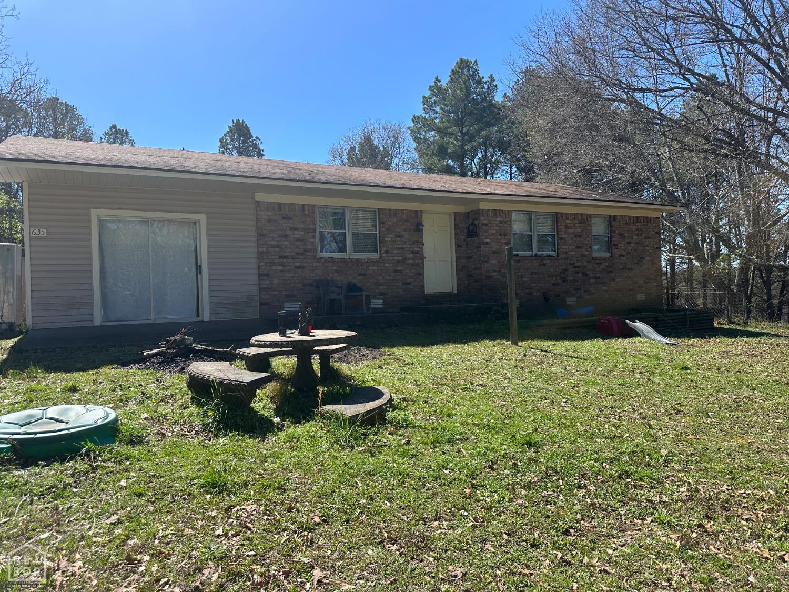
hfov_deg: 71.6
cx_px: 394
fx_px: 547
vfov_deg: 56.8
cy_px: 296
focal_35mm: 24
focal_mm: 6.86
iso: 80
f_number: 1.78
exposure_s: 1/2591
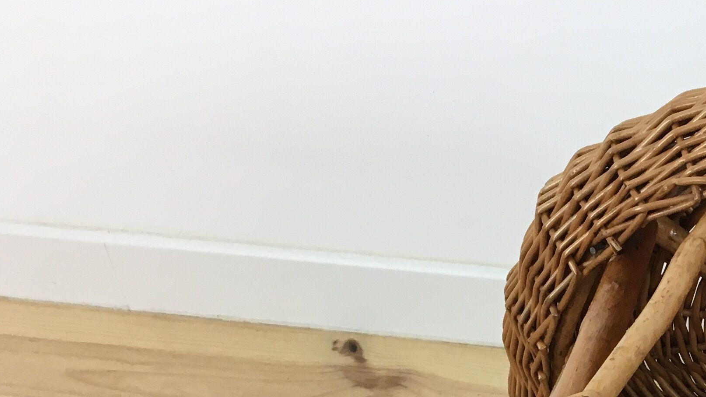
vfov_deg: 14.3
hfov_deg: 24.5
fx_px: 1479
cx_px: 829
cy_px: 604
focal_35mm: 79
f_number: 2.2
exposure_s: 1/33
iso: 32
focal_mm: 4.15
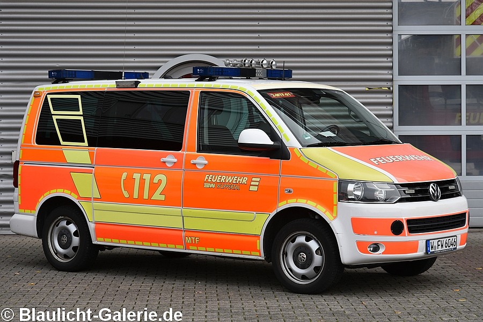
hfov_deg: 23.9
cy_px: 161
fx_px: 1140
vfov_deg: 16.1
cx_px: 242
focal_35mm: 85
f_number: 8
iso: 280
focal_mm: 85
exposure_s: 1/250
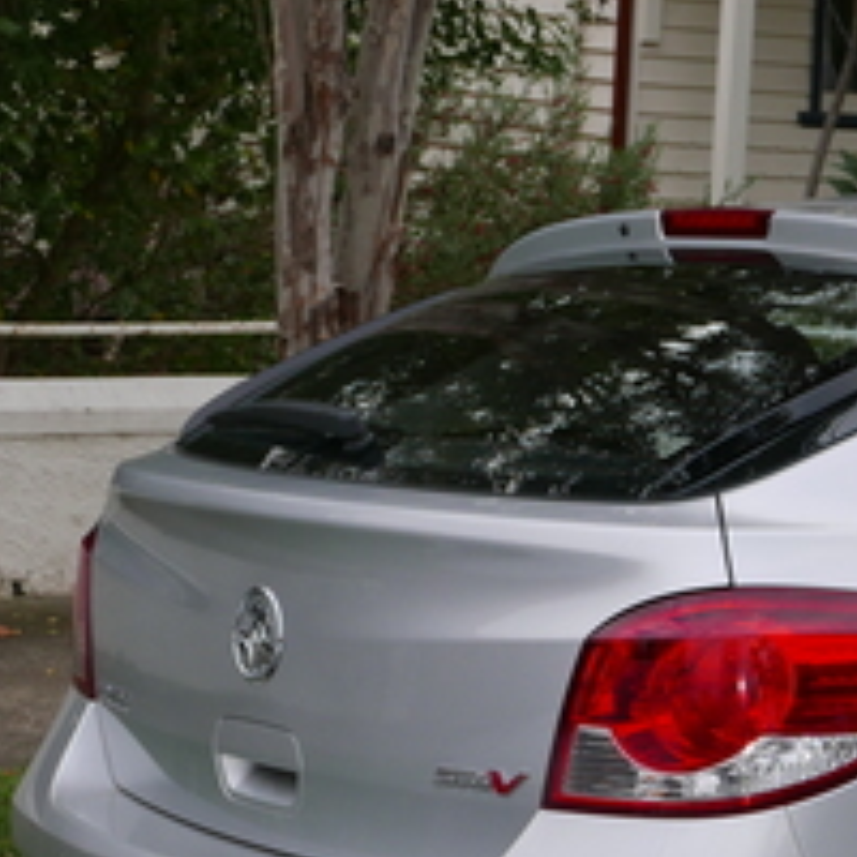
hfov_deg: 12.9
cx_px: 1290
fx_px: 3585
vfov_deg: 13.5
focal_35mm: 128
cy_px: 797
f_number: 5.6
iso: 200
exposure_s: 1/160
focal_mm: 21.3
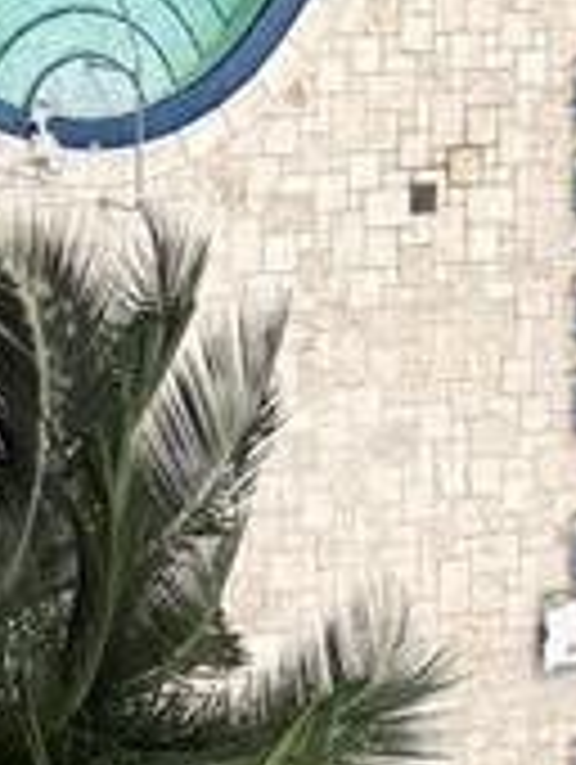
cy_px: -292
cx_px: -166
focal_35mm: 169
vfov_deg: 11.3
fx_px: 3740
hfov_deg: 8.7
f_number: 1.78
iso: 80
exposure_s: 1/992
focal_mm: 6.76
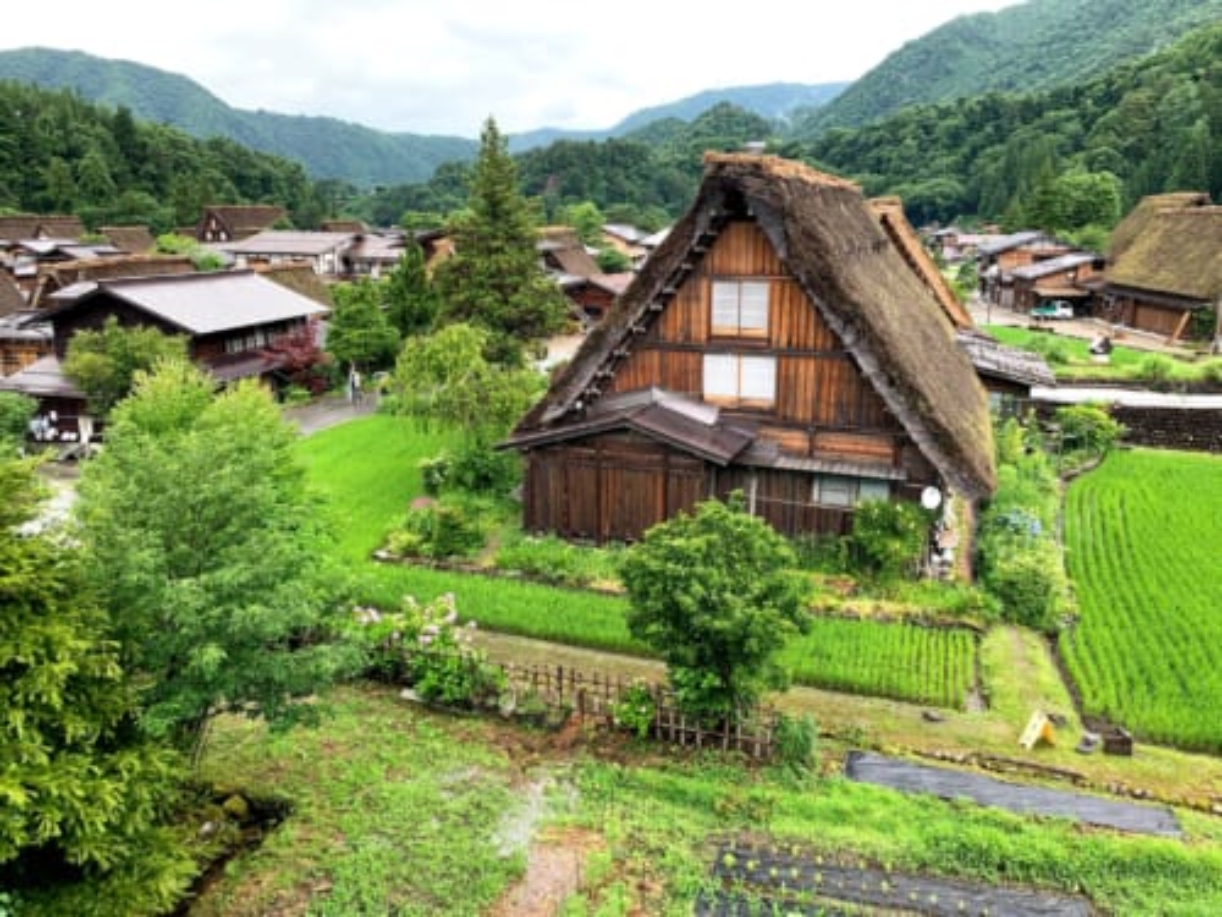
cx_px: 611
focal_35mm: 26
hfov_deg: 67.3
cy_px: 458
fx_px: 918
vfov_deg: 53.1
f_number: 1.8
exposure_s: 1/133
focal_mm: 4.25
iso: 25
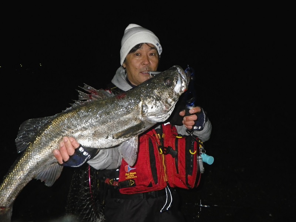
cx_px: 148
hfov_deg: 63.4
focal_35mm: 28
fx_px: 239
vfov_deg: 49.7
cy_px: 111
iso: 400
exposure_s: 1/50
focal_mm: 5
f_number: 3.5
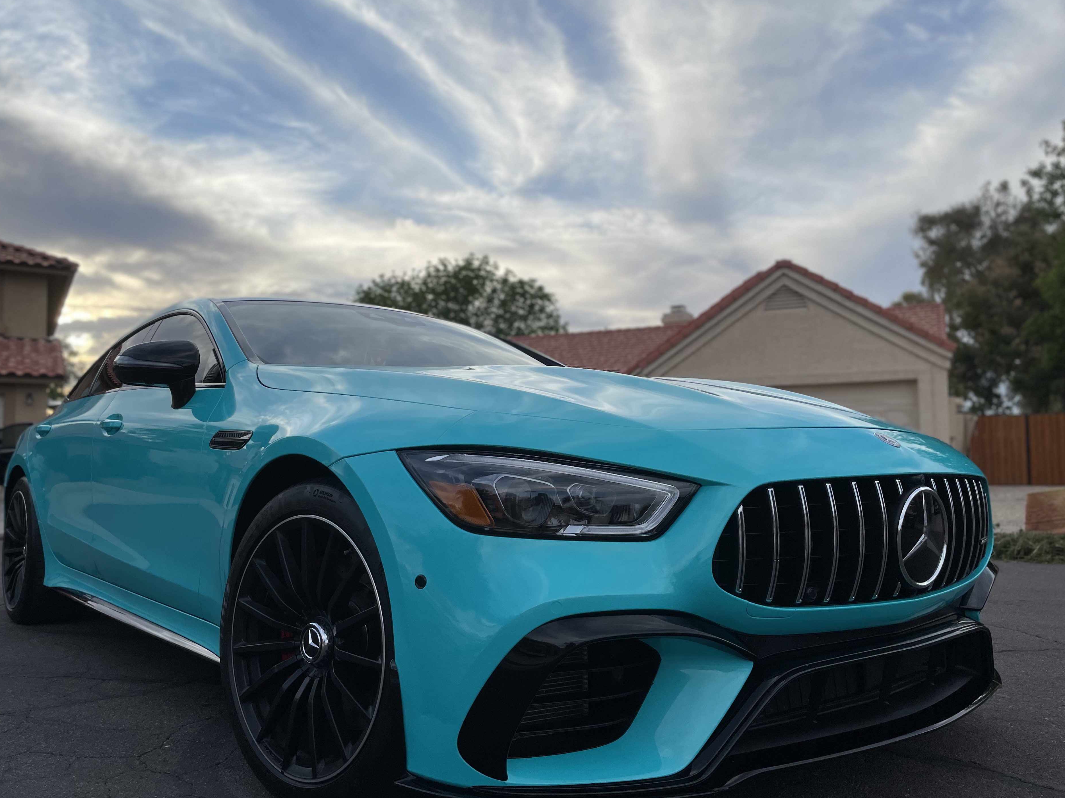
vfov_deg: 49.7
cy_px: 412
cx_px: 502
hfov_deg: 63.4
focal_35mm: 28
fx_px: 861
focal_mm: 4.2
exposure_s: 1/1949
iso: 32
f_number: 1.6
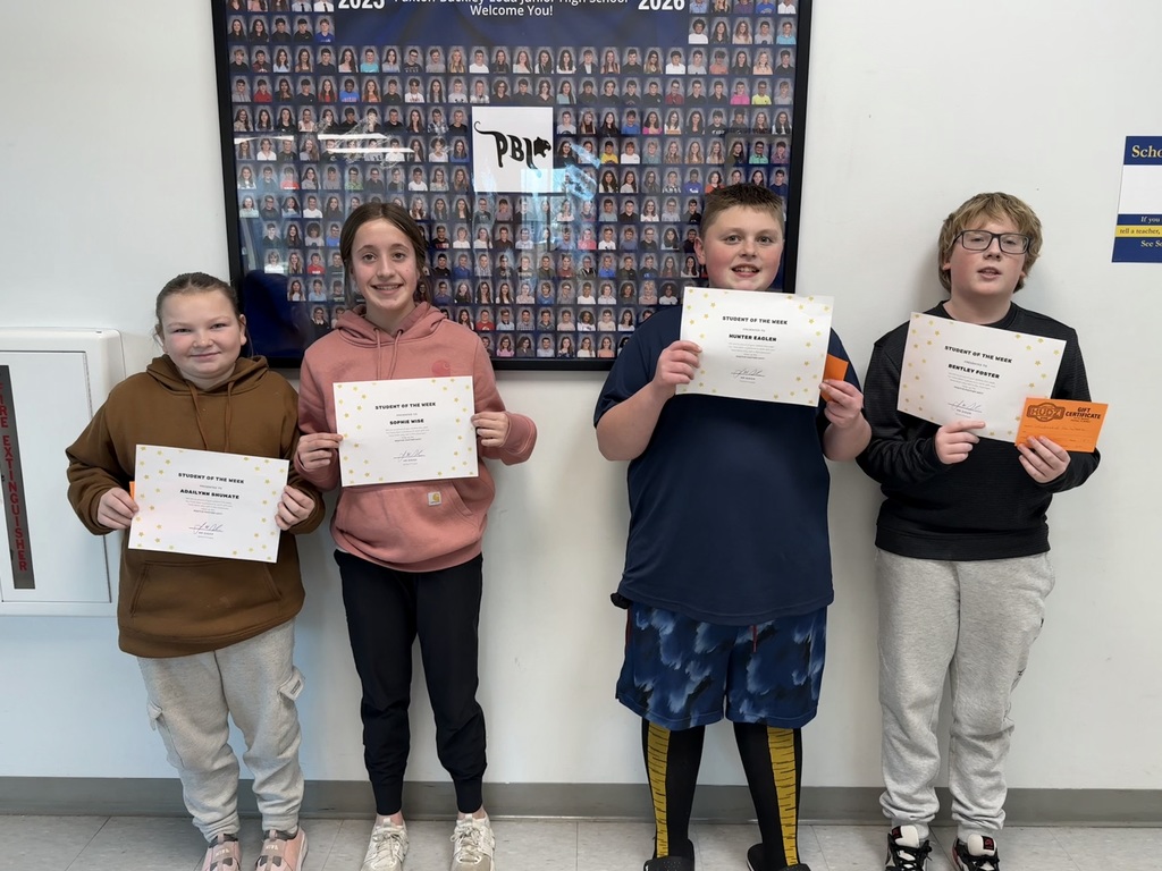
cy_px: 436
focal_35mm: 24
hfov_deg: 71.6
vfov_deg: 56.8
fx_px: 806
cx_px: 581
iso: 125
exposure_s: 1/120
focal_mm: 6.76
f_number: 1.78
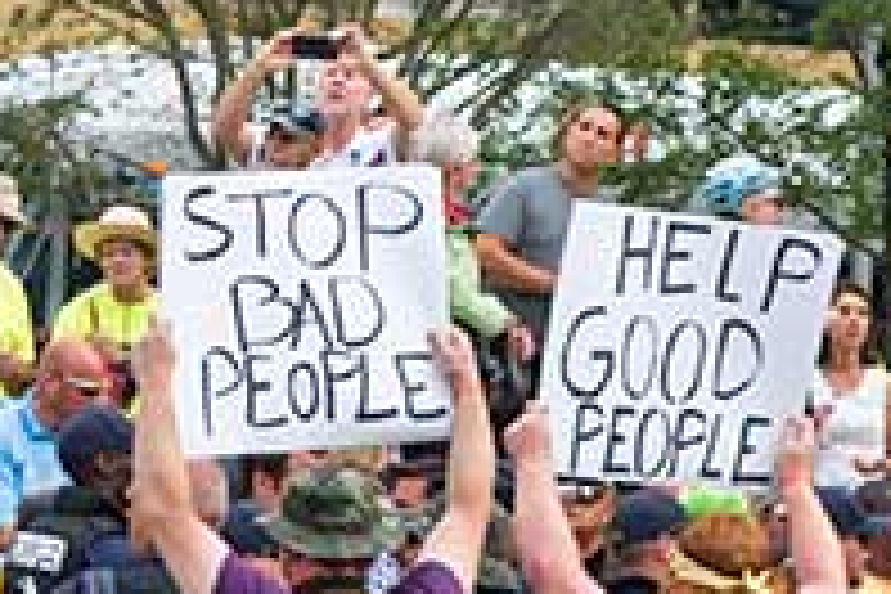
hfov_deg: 10.0
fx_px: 5073
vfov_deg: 6.6
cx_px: 464
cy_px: 817
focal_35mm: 205
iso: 400
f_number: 6.7
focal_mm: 70
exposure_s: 1/350
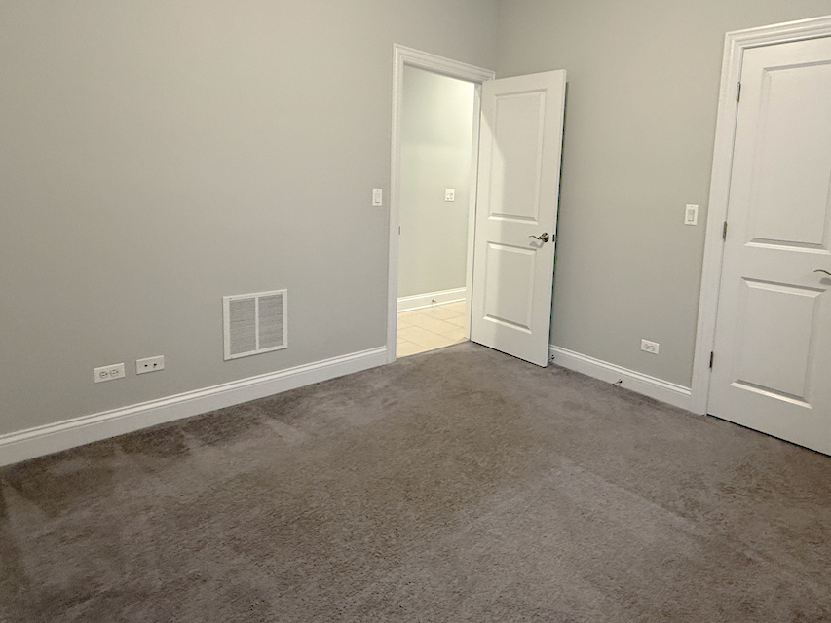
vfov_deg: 62.9
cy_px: 247
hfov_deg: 78.2
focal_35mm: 21
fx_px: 504
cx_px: 491
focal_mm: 2.22
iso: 400
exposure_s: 1/60
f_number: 2.2
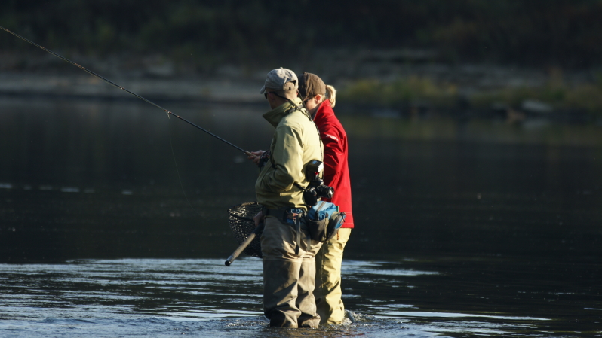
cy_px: 155
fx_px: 10057
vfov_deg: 1.9
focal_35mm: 630
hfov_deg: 3.4
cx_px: 301
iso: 100
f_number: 5.6
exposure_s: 1/400
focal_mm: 400
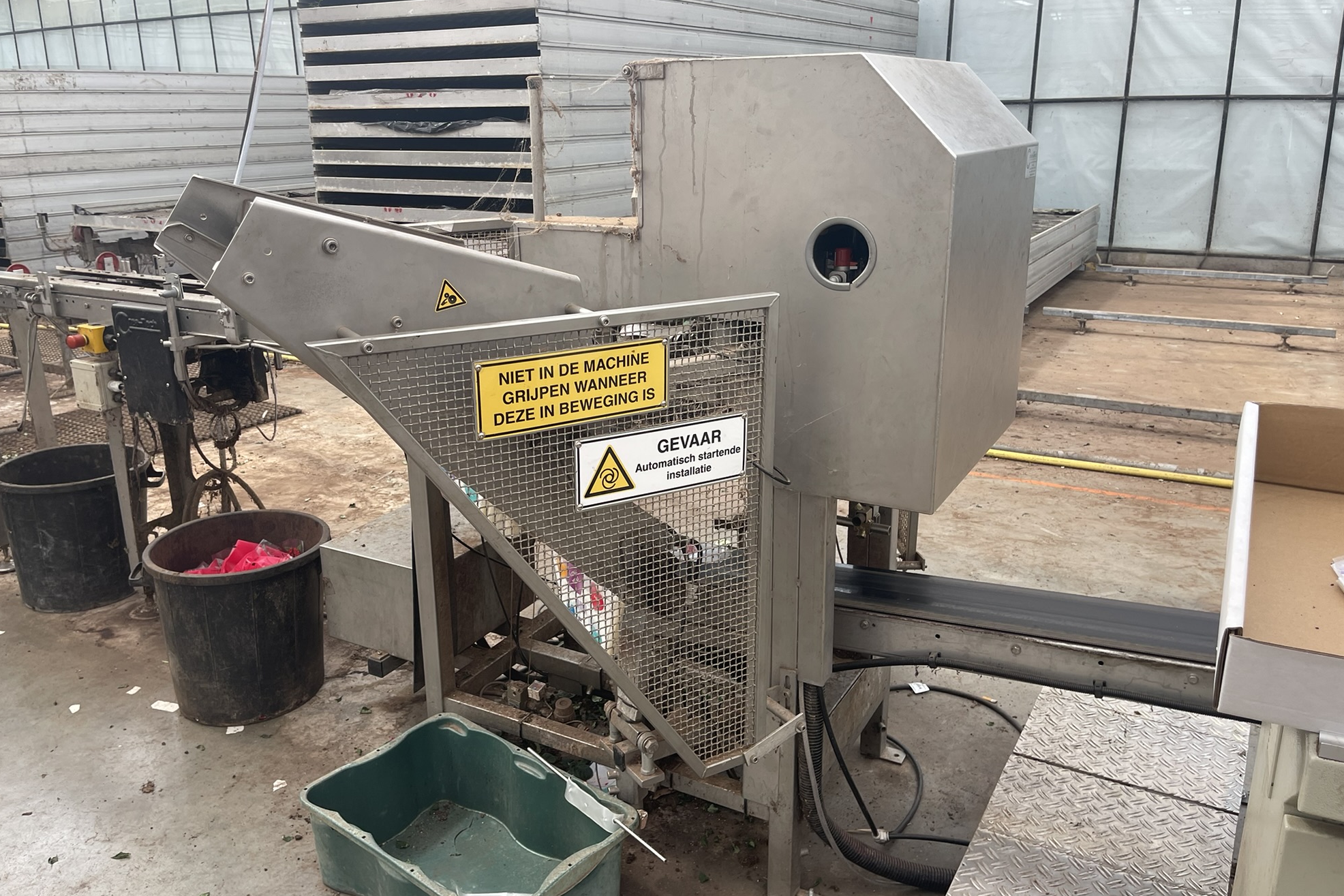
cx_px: 651
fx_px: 1008
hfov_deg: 67.4
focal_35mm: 27
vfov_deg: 47.9
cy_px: 428
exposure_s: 1/183
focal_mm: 5.1
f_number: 1.6
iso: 32
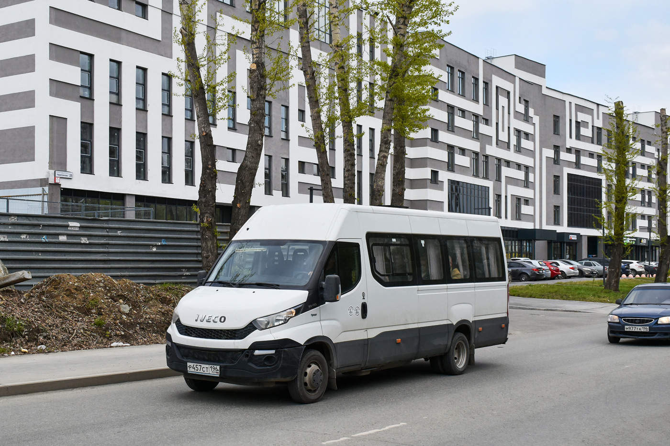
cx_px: 335
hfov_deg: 47.9
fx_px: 753
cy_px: 223
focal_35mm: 40
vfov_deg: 33.0
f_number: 6.3
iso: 400
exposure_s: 1/1600
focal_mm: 27
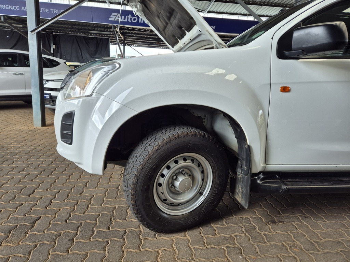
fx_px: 233
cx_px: 175
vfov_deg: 58.9
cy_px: 131
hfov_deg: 73.9
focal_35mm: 23
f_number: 1.8
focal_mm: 5.4
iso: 32
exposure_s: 1/180
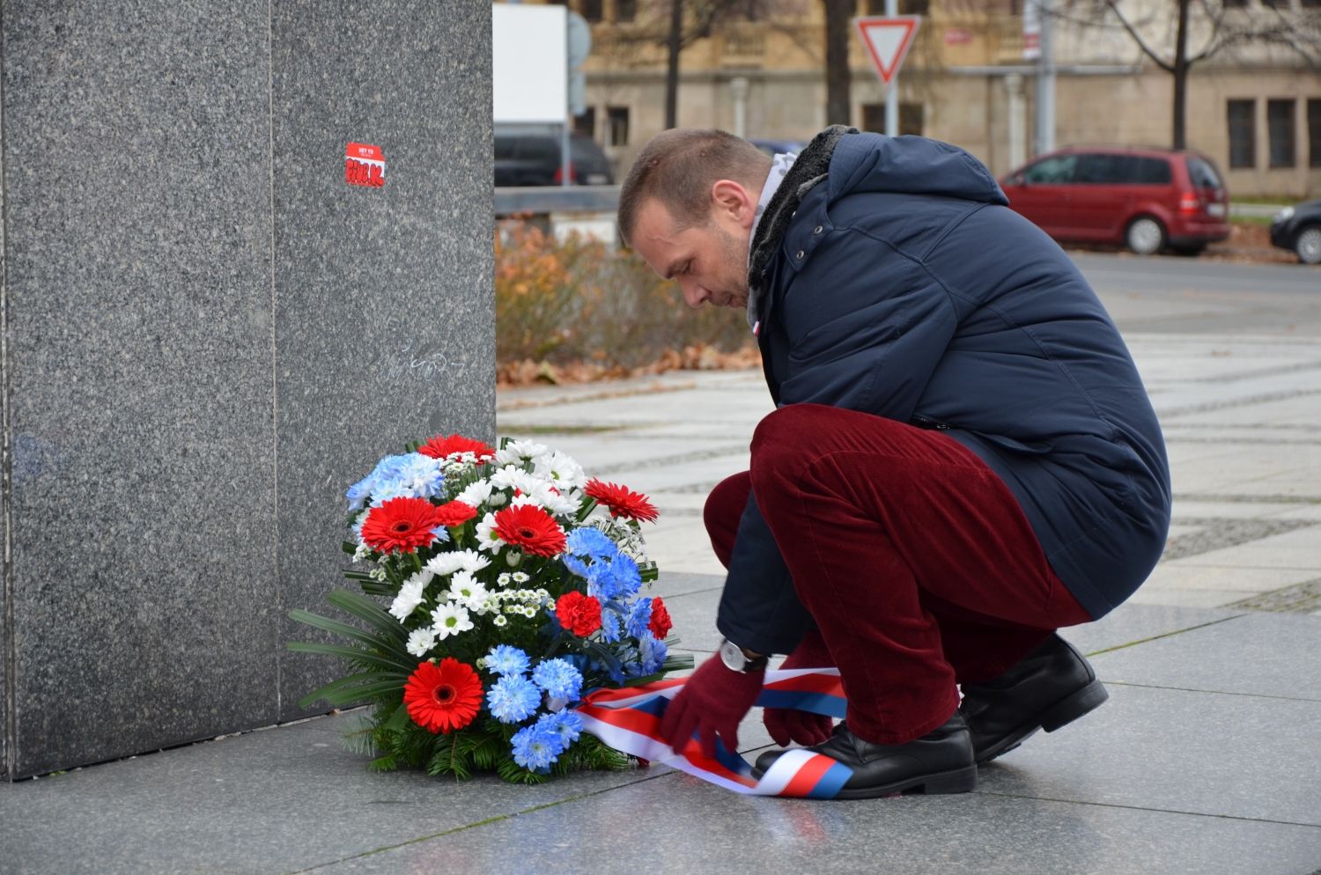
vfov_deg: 12.1
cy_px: 438
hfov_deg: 18.2
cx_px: 660
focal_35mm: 112
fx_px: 4120
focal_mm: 75
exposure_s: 1/60
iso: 400
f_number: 5.3
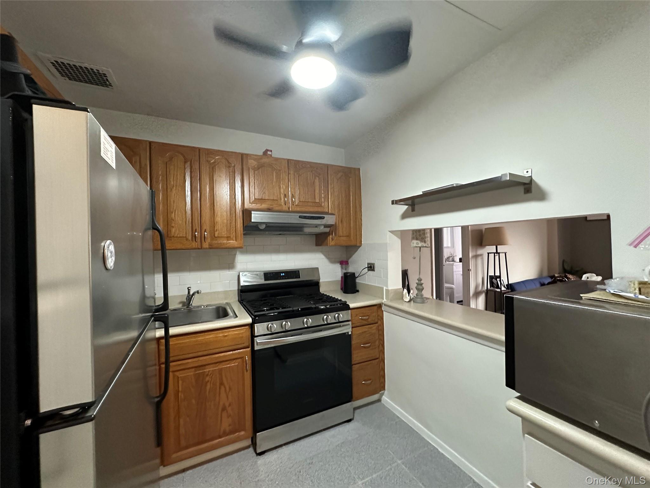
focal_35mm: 14
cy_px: 244
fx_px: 263
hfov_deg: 102.1
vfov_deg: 85.7
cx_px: 325
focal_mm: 2.22
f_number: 2.2
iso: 640
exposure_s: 1/60
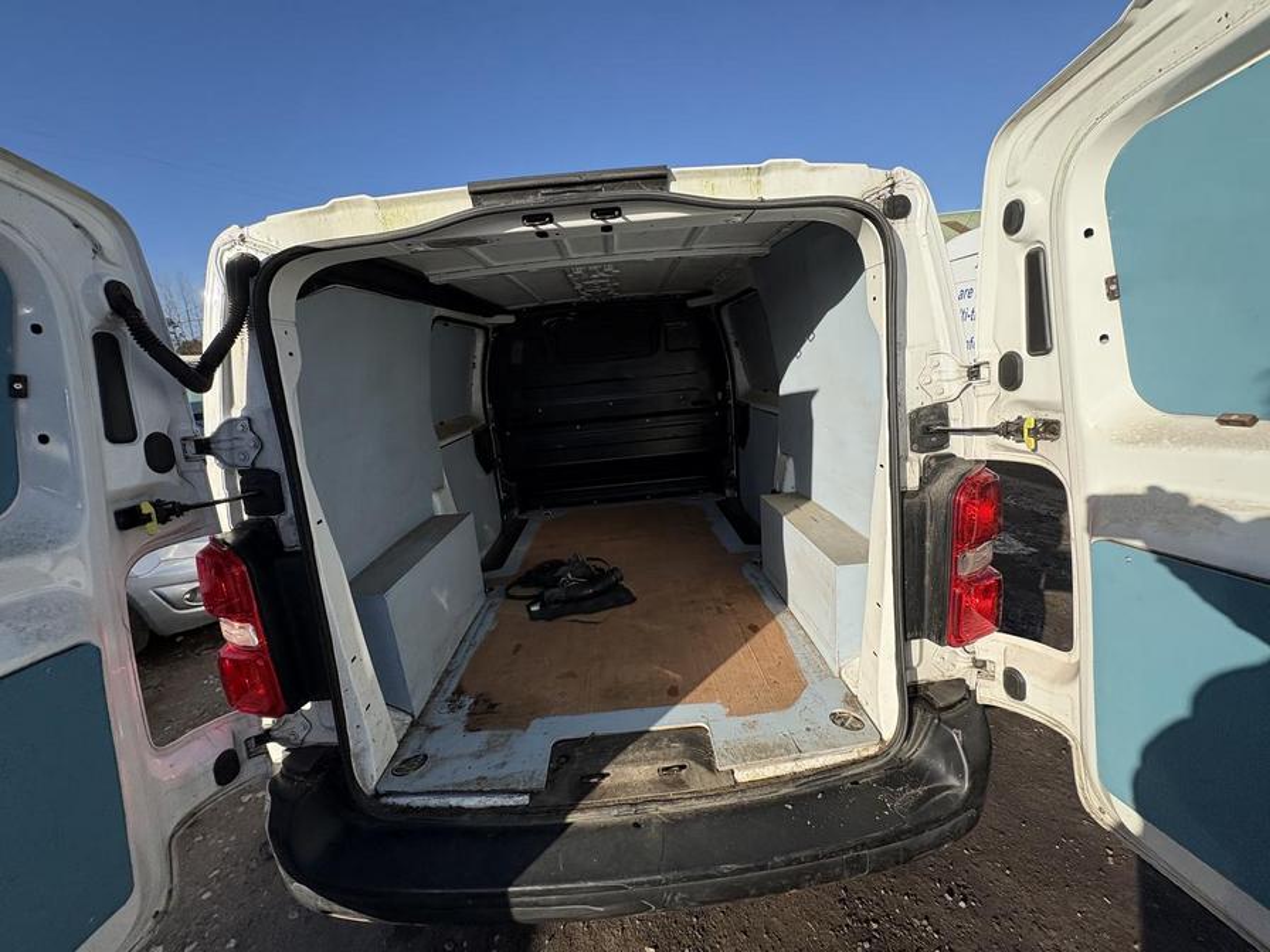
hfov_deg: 102.1
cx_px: 635
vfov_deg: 85.7
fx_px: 514
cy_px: 476
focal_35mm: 14
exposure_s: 1/1506
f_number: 2.2
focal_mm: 2.22
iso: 64
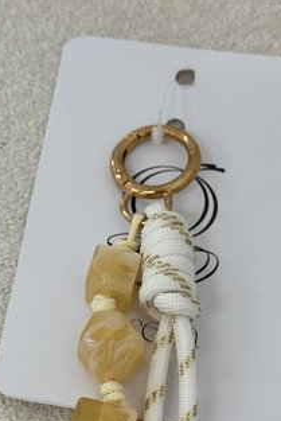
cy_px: 354
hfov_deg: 16.1
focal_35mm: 85
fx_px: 994
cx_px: 147
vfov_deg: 23.4
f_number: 1.78
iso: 64
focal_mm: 6.76
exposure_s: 1/50
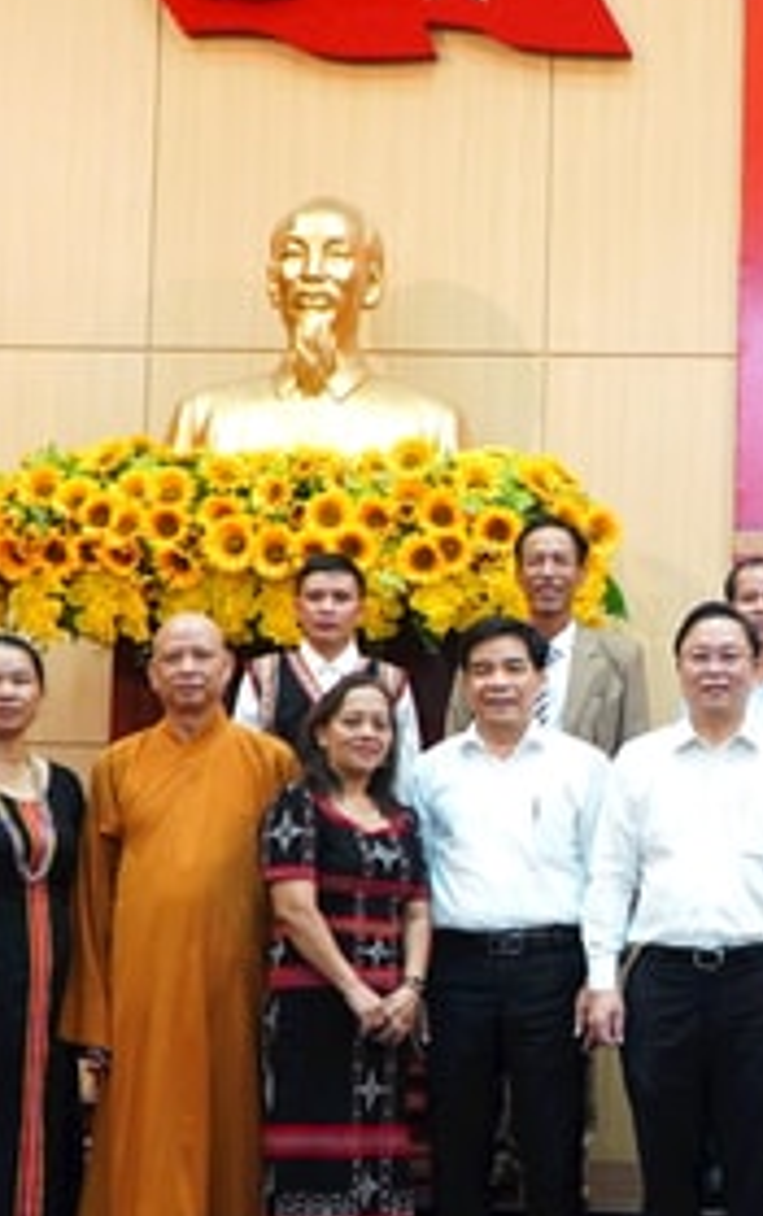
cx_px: 789
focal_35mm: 68
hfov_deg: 18.6
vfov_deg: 30.2
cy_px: 645
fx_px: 2256
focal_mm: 23
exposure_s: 1/100
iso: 2500
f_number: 4
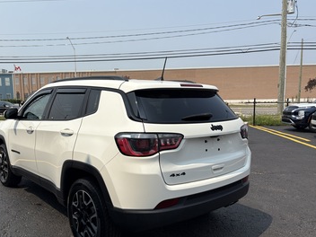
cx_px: 130
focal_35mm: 31
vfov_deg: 45.3
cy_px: 134
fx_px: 283
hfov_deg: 58.0
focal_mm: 5.96
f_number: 1.6
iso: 50
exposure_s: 1/6329
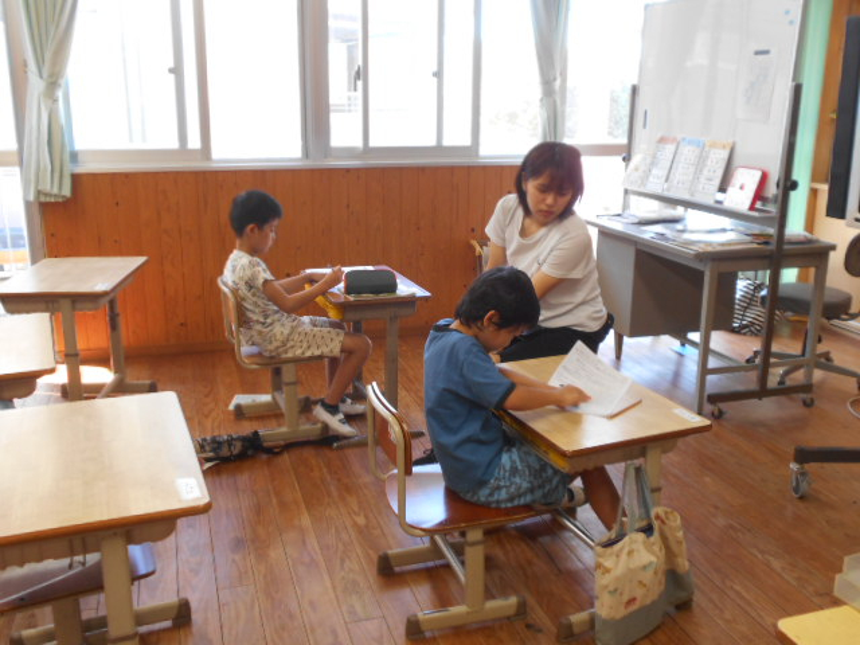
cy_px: 322
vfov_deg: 41.8
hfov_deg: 54.0
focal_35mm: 34
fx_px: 845
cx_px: 430
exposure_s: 1/30
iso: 180
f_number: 3.6
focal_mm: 5.8
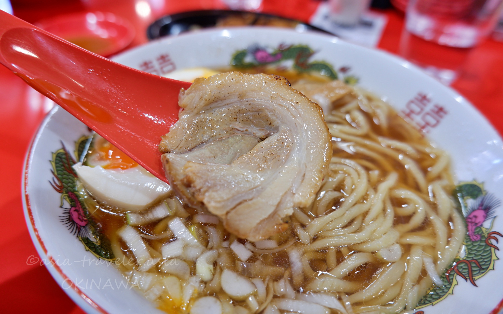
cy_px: 147
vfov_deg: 51.0
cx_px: 250
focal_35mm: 24
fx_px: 329
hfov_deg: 74.8
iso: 200
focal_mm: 15
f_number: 3.5
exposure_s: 1/26
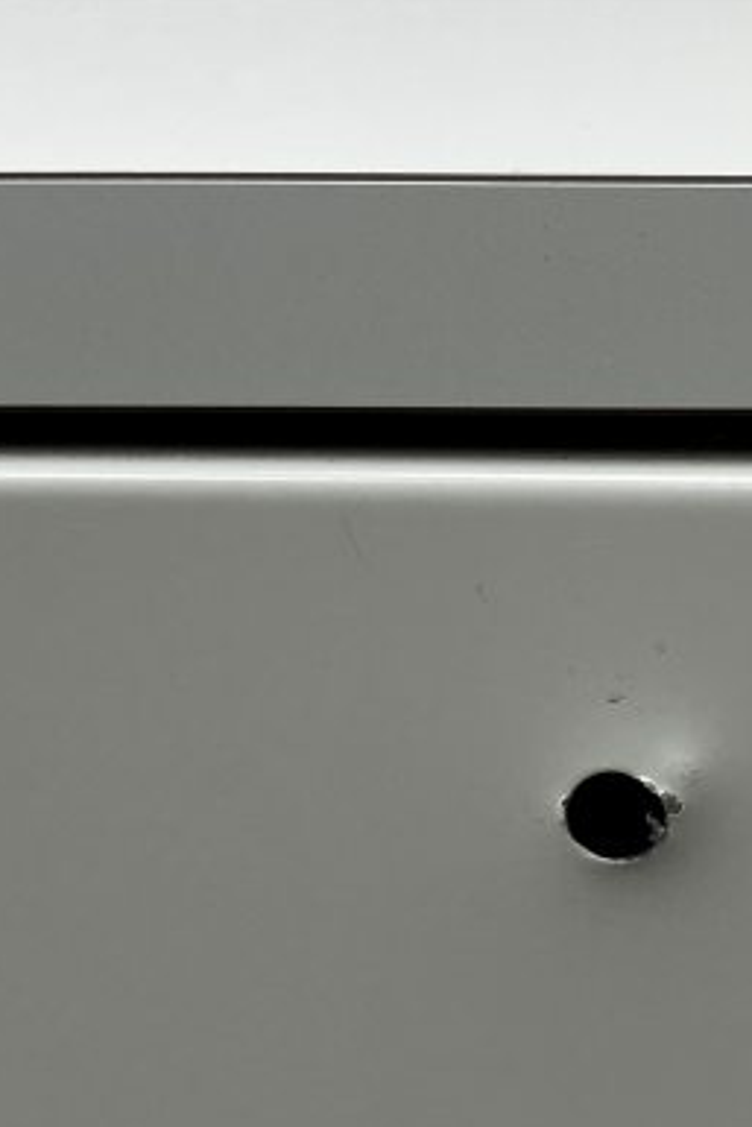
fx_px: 2129
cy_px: 609
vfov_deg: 29.6
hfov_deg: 19.5
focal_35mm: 68
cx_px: 736
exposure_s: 1/100
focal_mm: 3.99
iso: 64
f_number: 1.8
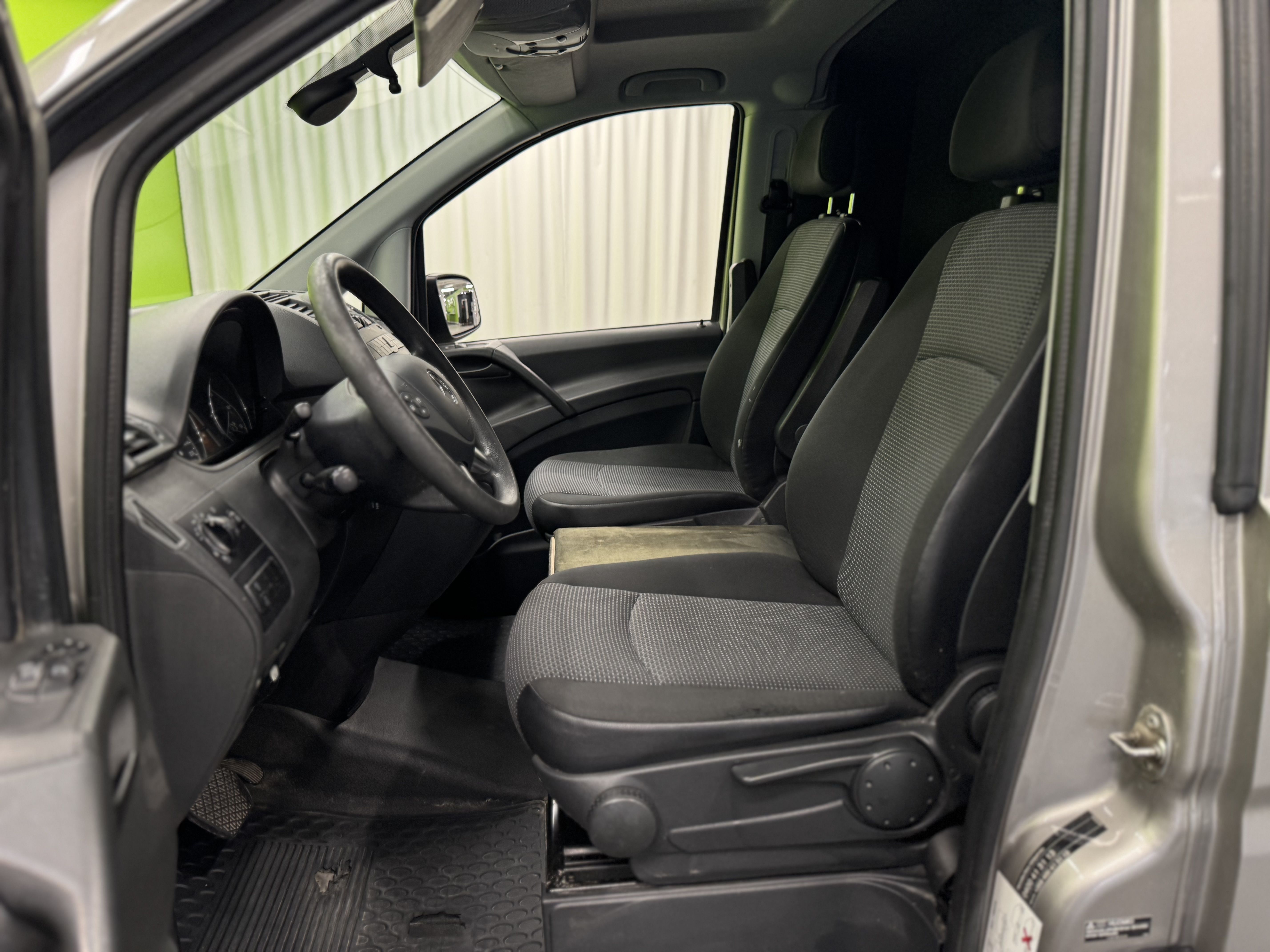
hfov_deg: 71.6
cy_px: 476
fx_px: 881
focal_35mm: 24
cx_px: 635
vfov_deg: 56.8
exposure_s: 1/100
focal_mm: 6.76
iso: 125
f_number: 1.78
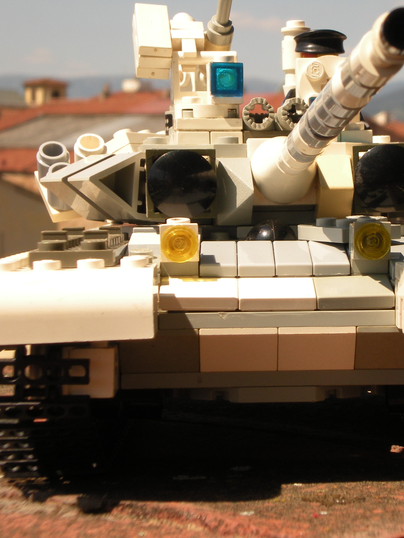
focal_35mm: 117
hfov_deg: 12.6
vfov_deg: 16.8
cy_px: 267
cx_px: 303
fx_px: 1820
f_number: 7.2
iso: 64
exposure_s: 1/225
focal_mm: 14.3
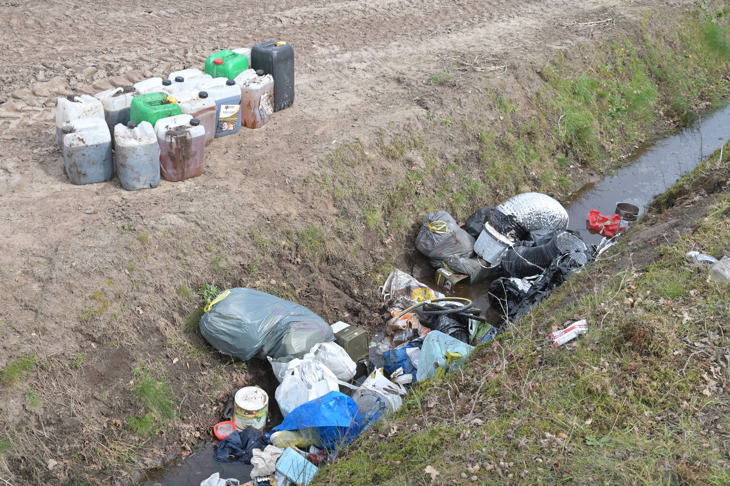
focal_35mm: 38
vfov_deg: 35.1
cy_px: 243
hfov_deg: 50.7
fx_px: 770
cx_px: 365
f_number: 5.6
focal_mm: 38
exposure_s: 1/320
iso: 200
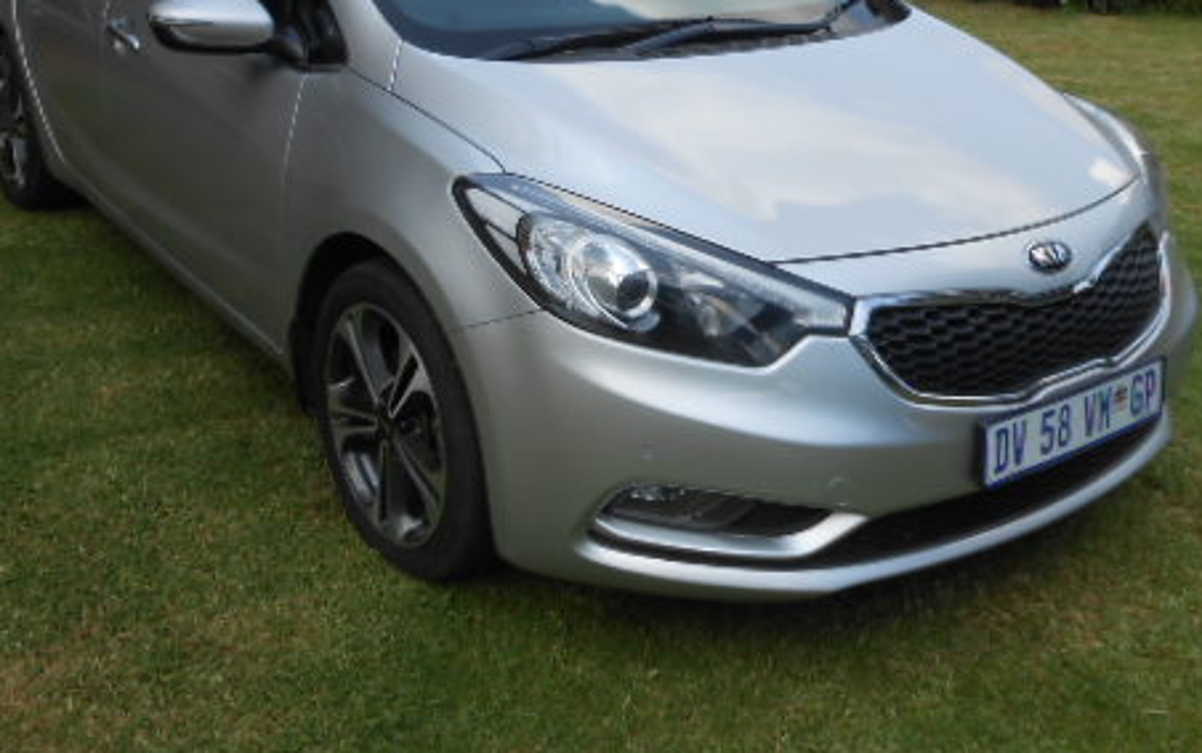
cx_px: 553
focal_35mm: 39
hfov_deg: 50.3
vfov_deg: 32.5
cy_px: 247
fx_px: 1278
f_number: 3.5
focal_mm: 4.6
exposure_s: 1/400
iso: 80
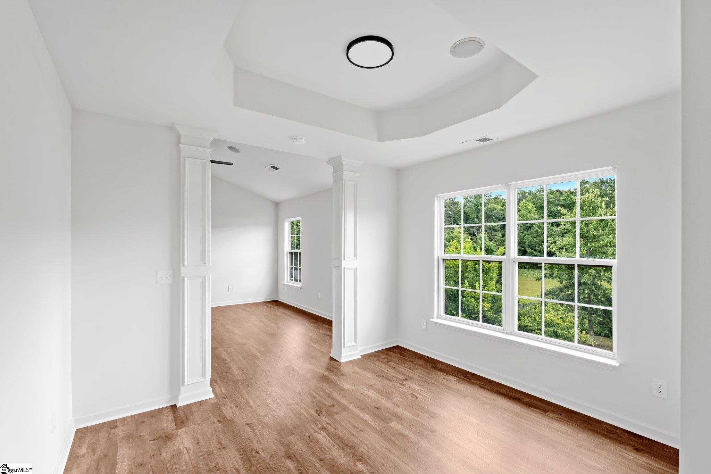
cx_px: 356
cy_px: 237
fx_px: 326
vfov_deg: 72.0
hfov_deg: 95.0
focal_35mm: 16
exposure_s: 1/4
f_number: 9
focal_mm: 16.5
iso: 250
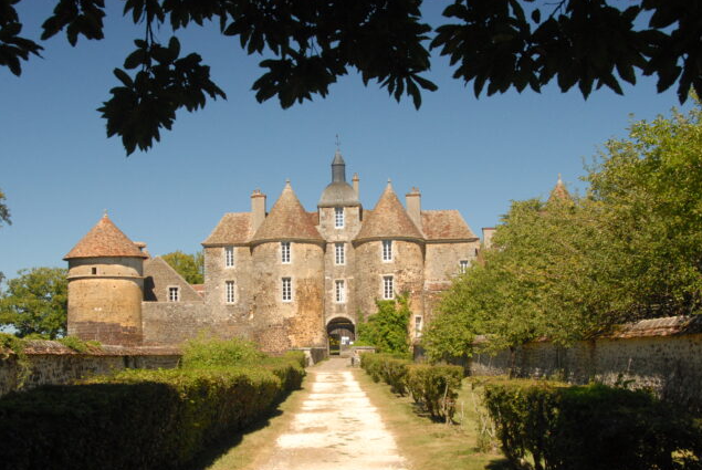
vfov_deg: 25.7
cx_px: 335
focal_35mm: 53
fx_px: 1027
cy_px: 280
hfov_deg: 37.7
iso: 800
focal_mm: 29
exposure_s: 1/640
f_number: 7.1
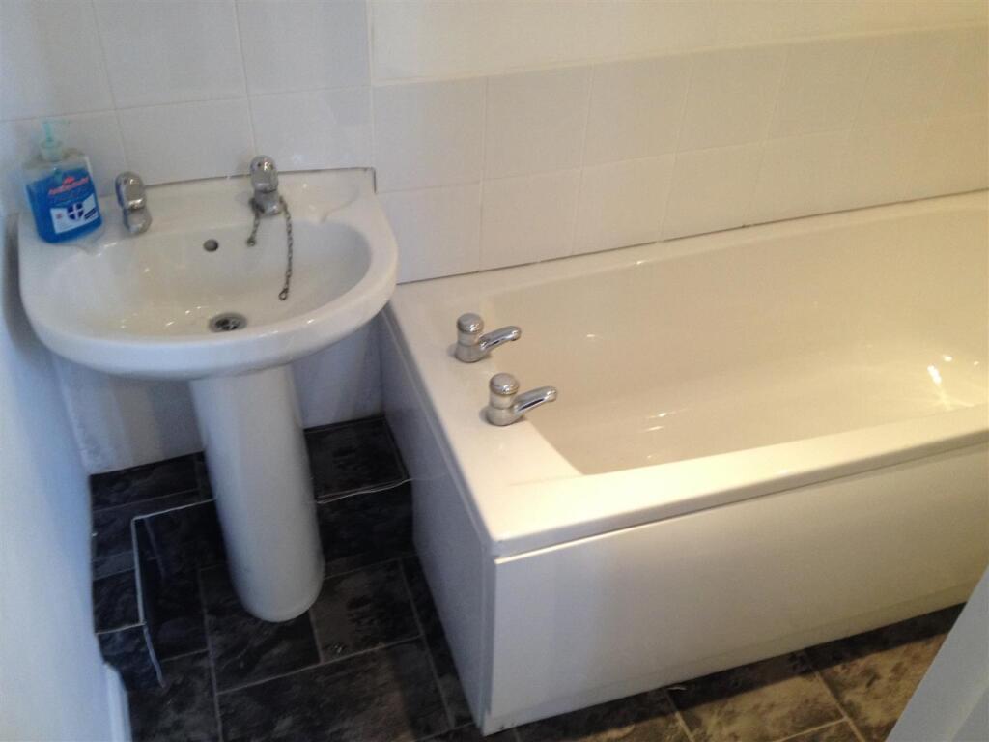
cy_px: 371
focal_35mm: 35
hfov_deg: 52.6
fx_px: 1000
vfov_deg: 40.7
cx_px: 494
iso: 160
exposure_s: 1/20
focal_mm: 4.28
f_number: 2.4
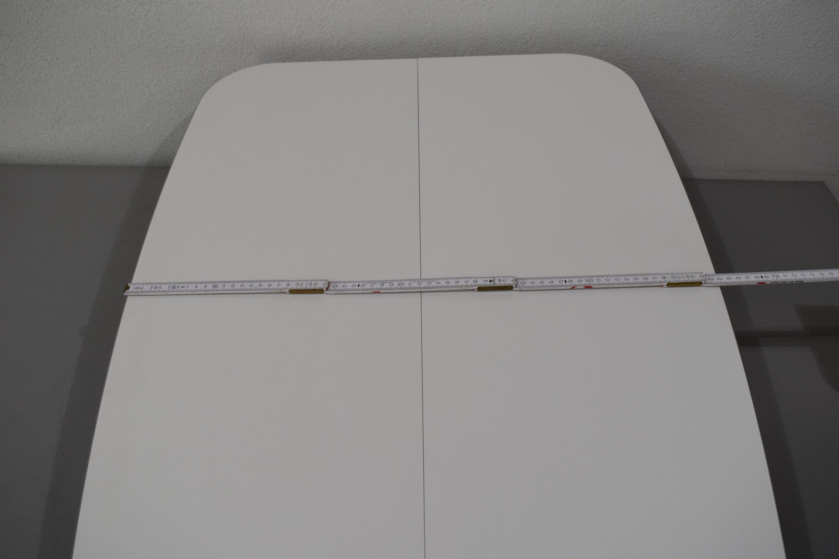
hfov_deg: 53.1
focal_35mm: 36
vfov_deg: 36.9
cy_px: 280
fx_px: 839
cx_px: 420
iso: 200
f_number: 6.3
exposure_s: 1/160
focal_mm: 24
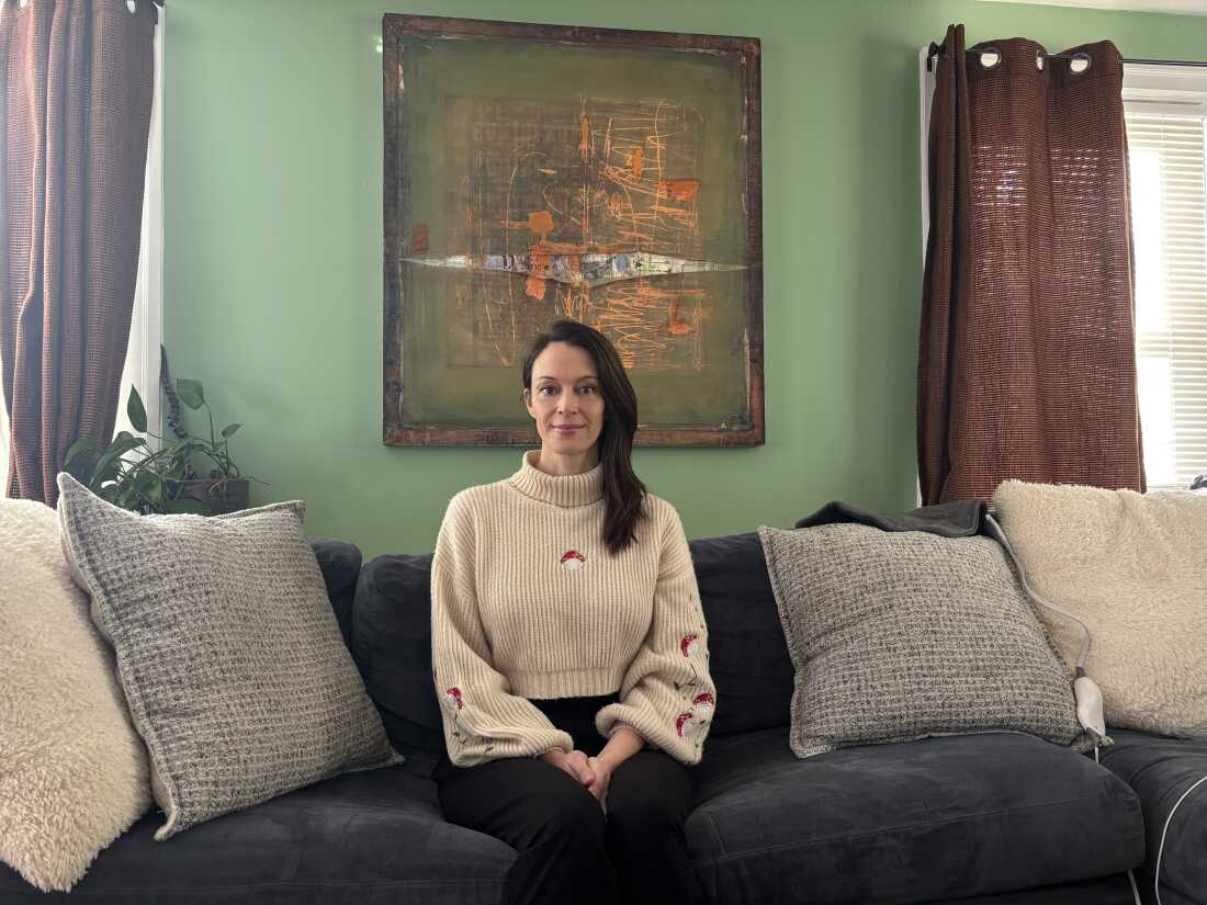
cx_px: 604
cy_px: 452
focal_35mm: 26
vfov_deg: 53.1
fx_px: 907
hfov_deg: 67.3
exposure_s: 1/60
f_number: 1.6
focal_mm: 5.96
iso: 160
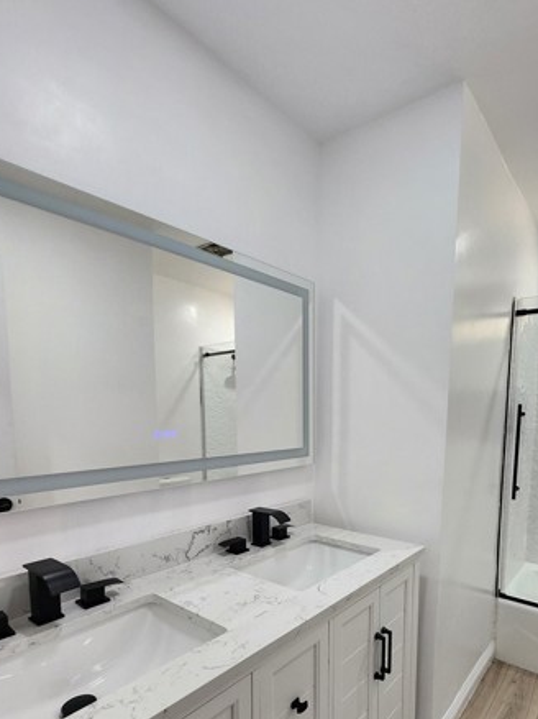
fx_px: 394
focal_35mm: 19
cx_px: 317
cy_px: 447
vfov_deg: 83.2
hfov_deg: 68.1
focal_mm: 1.74
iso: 100
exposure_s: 1/60
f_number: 2.2
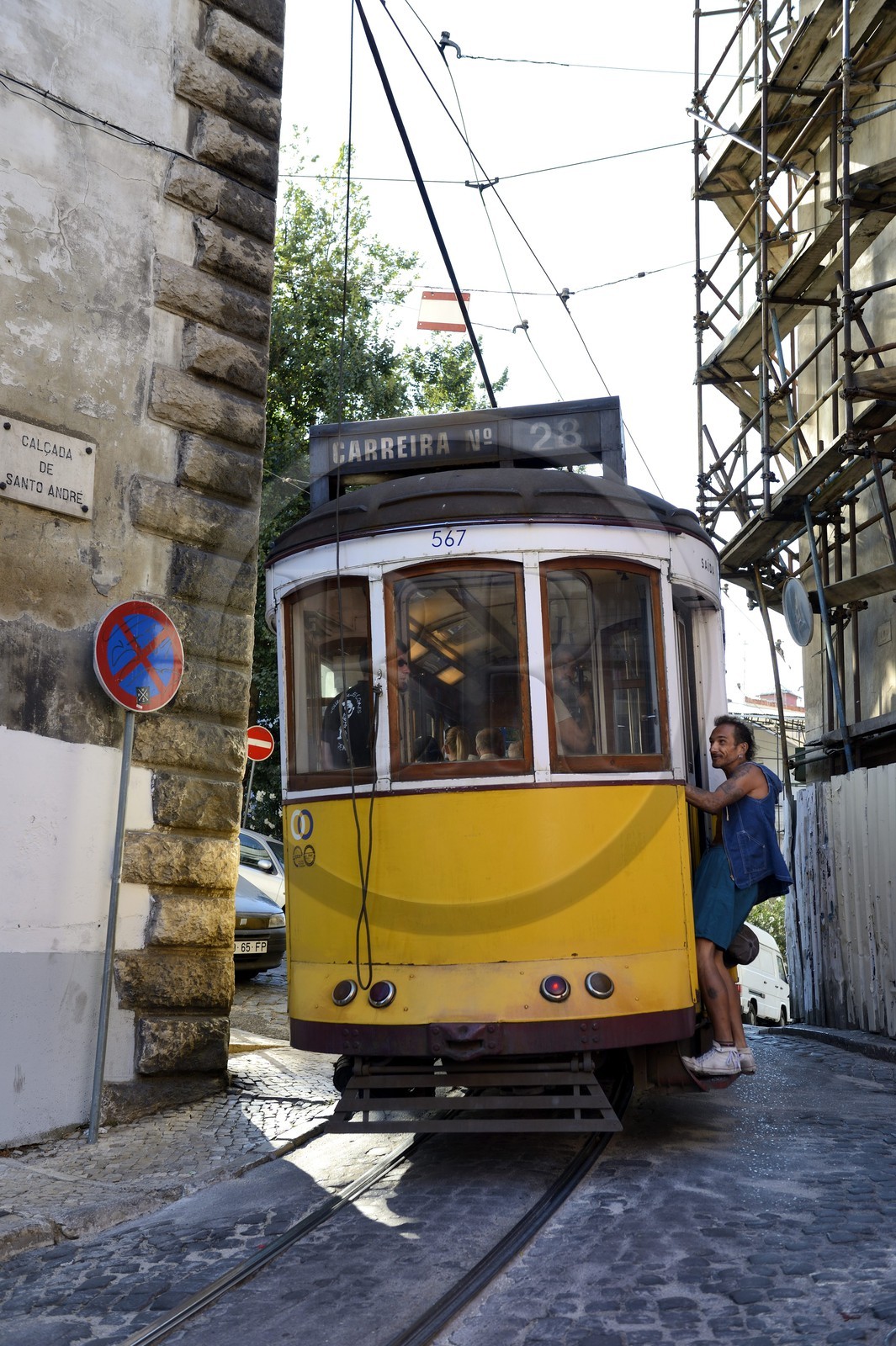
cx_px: 448
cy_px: 673
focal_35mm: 40
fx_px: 1495
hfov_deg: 33.4
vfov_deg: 48.5
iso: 200
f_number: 5
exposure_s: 1/200
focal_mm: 40
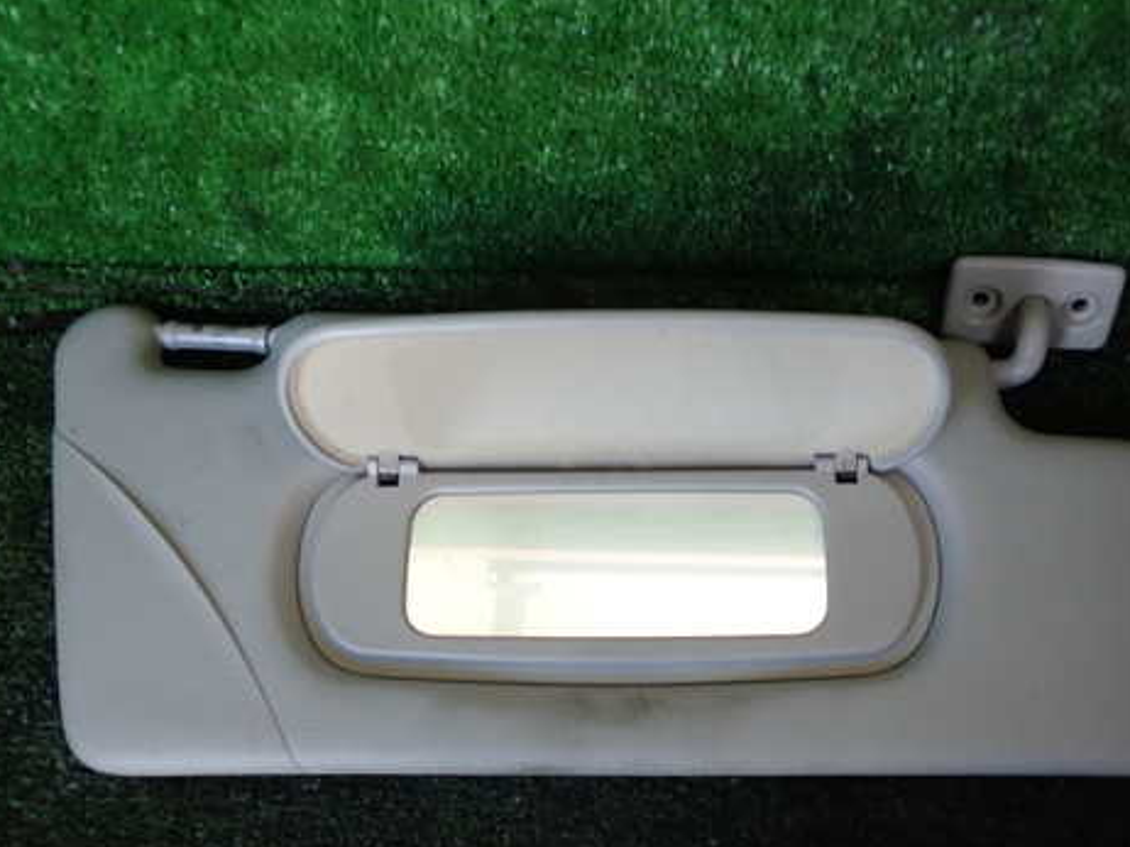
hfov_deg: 47.8
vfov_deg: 36.8
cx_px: 624
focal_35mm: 39
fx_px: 1272
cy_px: 468
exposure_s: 1/50
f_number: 2.3
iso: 200
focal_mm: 5.4
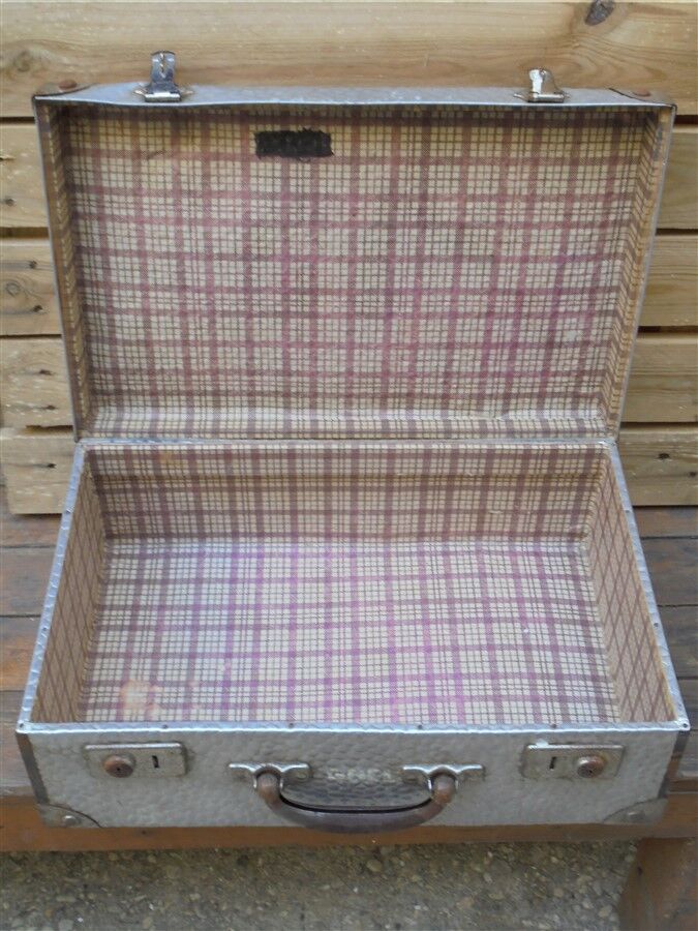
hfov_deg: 33.6
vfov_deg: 43.9
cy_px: 466
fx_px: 1156
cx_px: 349
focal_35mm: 43
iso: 160
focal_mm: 7.8
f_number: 4.5
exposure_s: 1/30
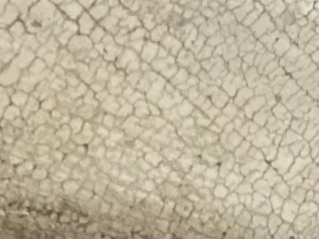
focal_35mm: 218
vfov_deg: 6.6
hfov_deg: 8.9
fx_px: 2008
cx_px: 419
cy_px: 474
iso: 250
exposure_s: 1/50
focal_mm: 3.99
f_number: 1.8
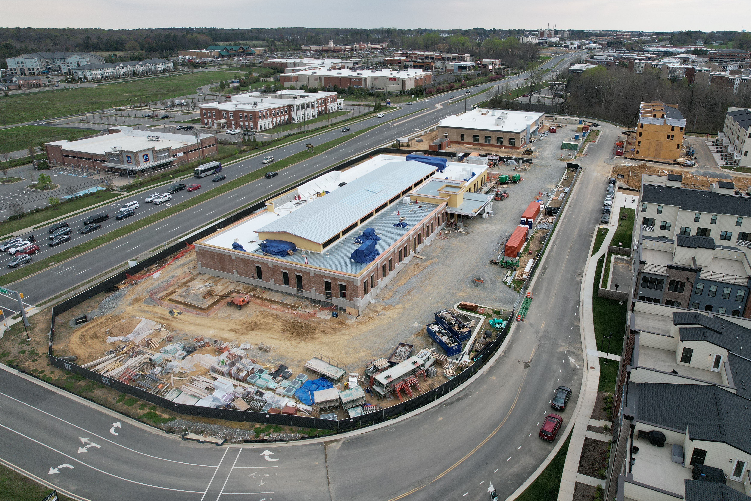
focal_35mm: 24
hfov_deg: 73.6
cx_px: 405
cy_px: 231
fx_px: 501
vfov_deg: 53.1
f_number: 2.8
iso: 100
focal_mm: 8.38
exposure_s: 1/1000
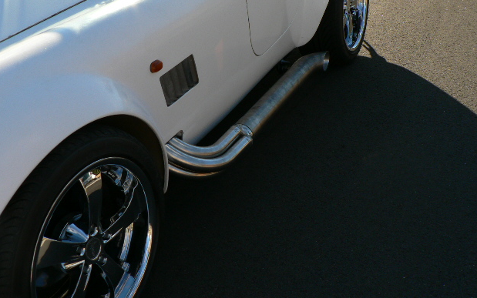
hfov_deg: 43.5
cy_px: 119
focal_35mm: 46
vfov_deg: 27.9
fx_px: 598
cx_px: 232
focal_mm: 6.9
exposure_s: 1/250
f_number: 4
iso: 80
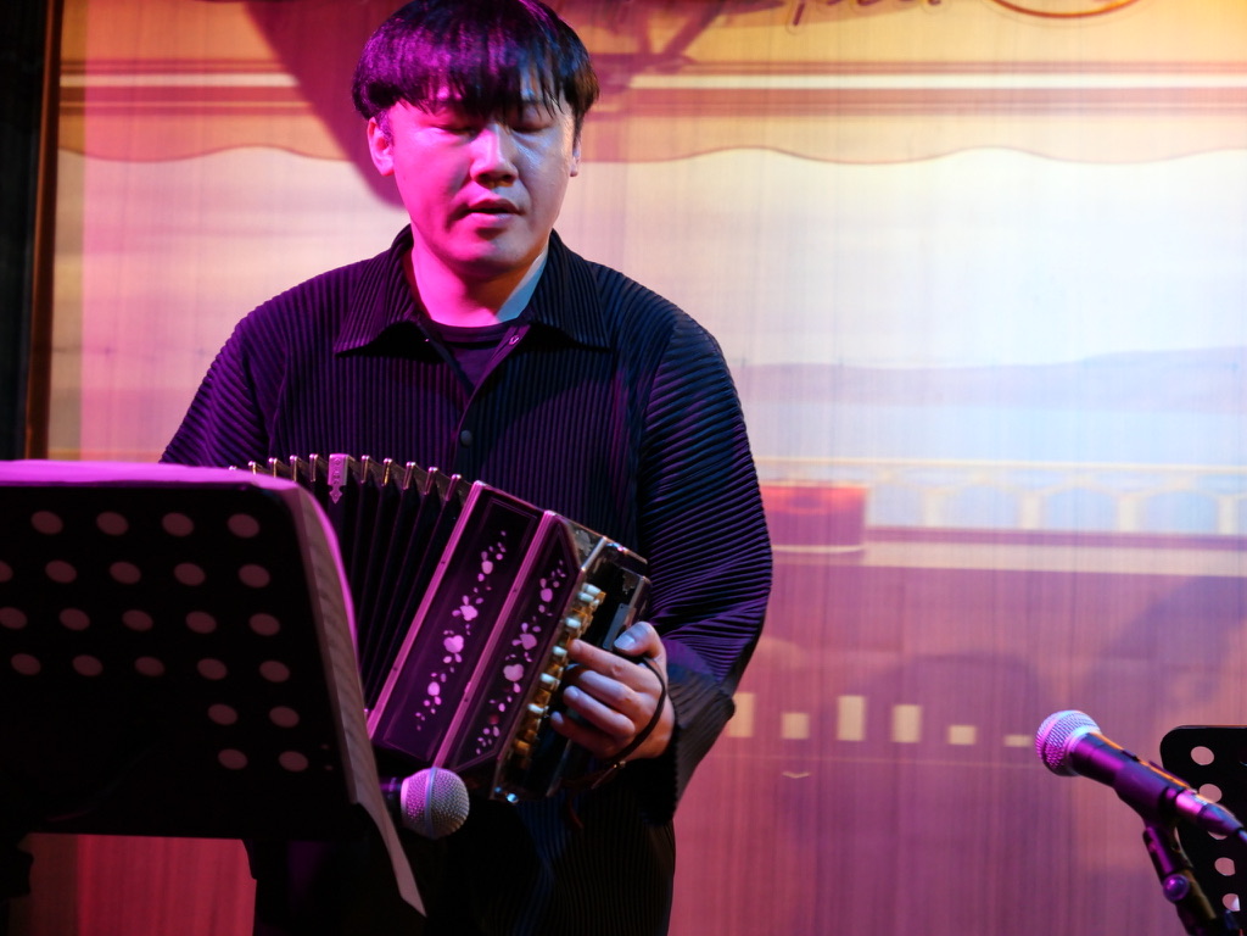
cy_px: 468
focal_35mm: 75
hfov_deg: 26.0
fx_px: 2702
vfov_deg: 19.6
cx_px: 624
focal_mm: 34
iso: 1600
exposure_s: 1/60
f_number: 2.8
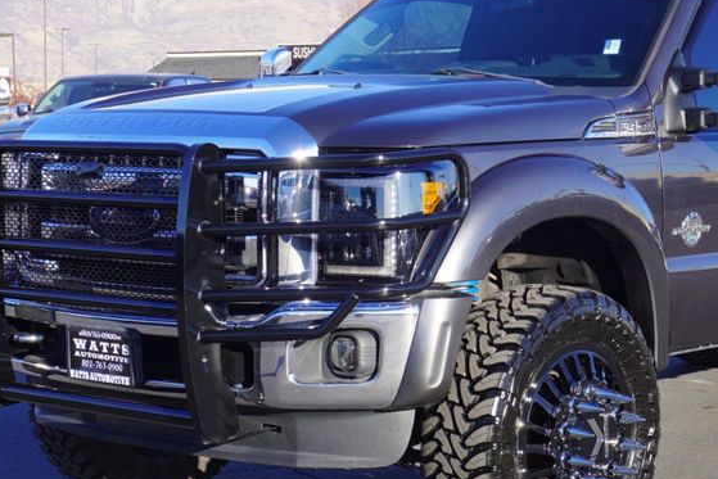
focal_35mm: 88
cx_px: 564
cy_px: 247
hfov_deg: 22.8
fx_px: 1755
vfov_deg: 15.5
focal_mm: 32
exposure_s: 1/100
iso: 100
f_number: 9
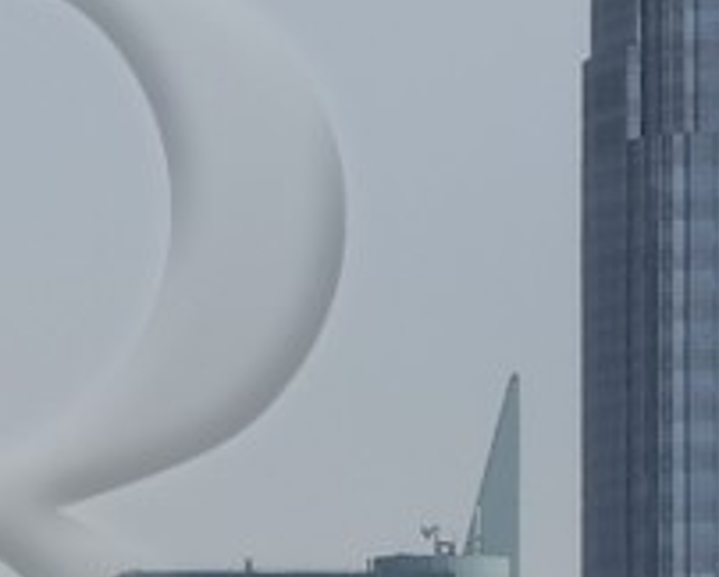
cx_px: -513
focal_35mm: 1300
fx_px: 27690
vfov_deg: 1.2
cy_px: 524
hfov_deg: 1.5
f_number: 11
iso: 200
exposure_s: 1/400
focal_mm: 175
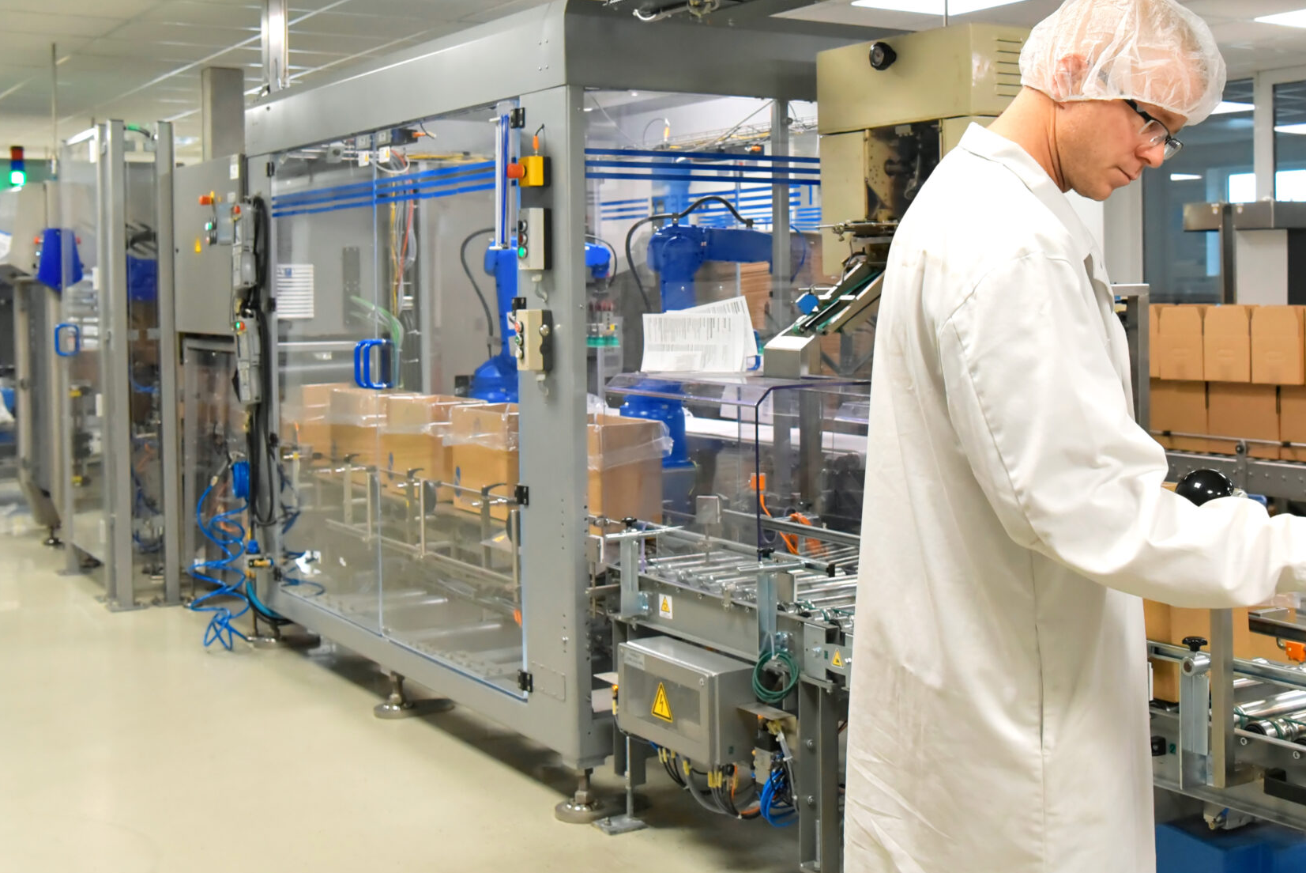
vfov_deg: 28.0
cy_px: 327
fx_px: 1742
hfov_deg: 40.8
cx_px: 826
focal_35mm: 48
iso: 3200
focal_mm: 31
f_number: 5.6
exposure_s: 1/320
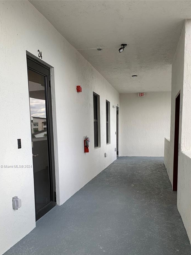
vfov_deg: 53.1
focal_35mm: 34
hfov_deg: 41.7
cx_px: 106
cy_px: 166
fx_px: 250
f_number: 1.8
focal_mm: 4.25
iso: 25
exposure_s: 1/362
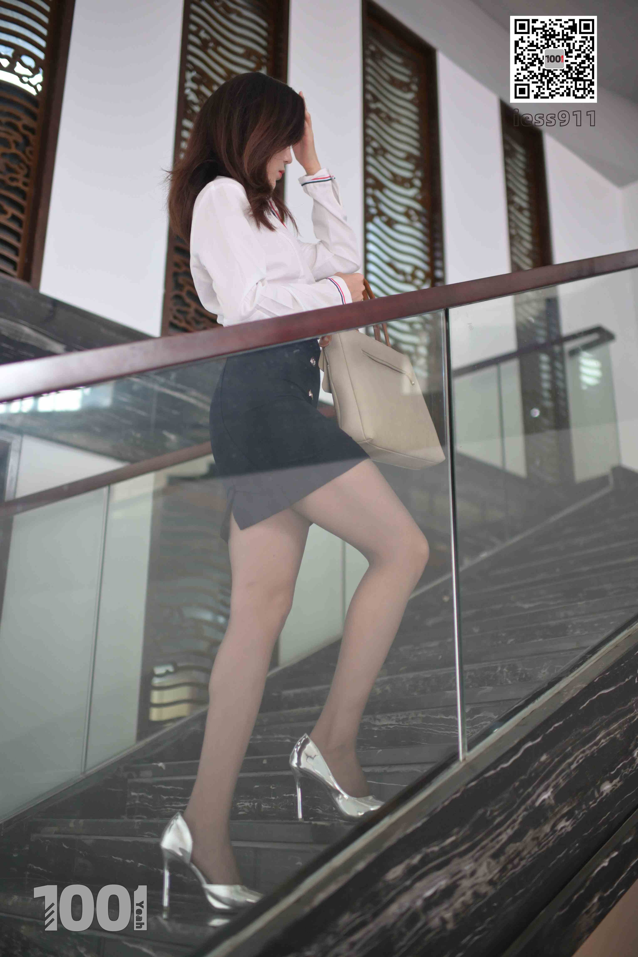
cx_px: 319
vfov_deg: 54.4
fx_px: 930
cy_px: 478
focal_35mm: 35
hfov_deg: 37.9
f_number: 1.6
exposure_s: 1/250
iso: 800
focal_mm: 35
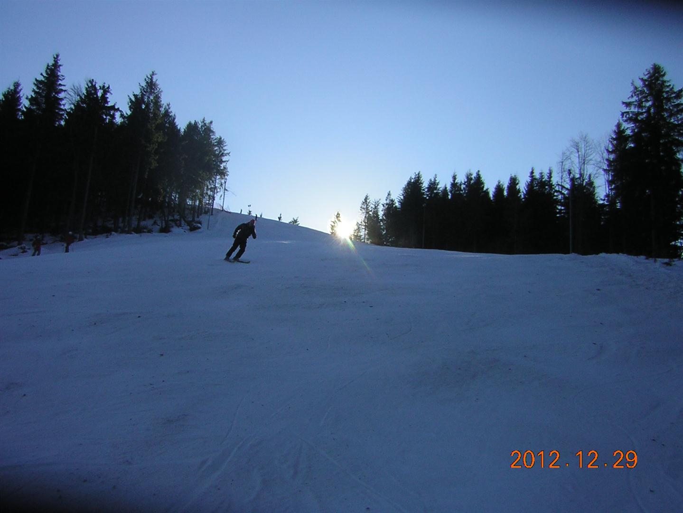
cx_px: 342
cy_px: 256
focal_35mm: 36
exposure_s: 1/451
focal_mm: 4.7
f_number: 5.2
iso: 50
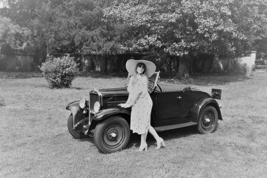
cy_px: 89
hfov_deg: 53.1
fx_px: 267
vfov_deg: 36.9
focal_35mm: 36
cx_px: 134
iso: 640
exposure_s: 1/100
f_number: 22
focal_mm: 24
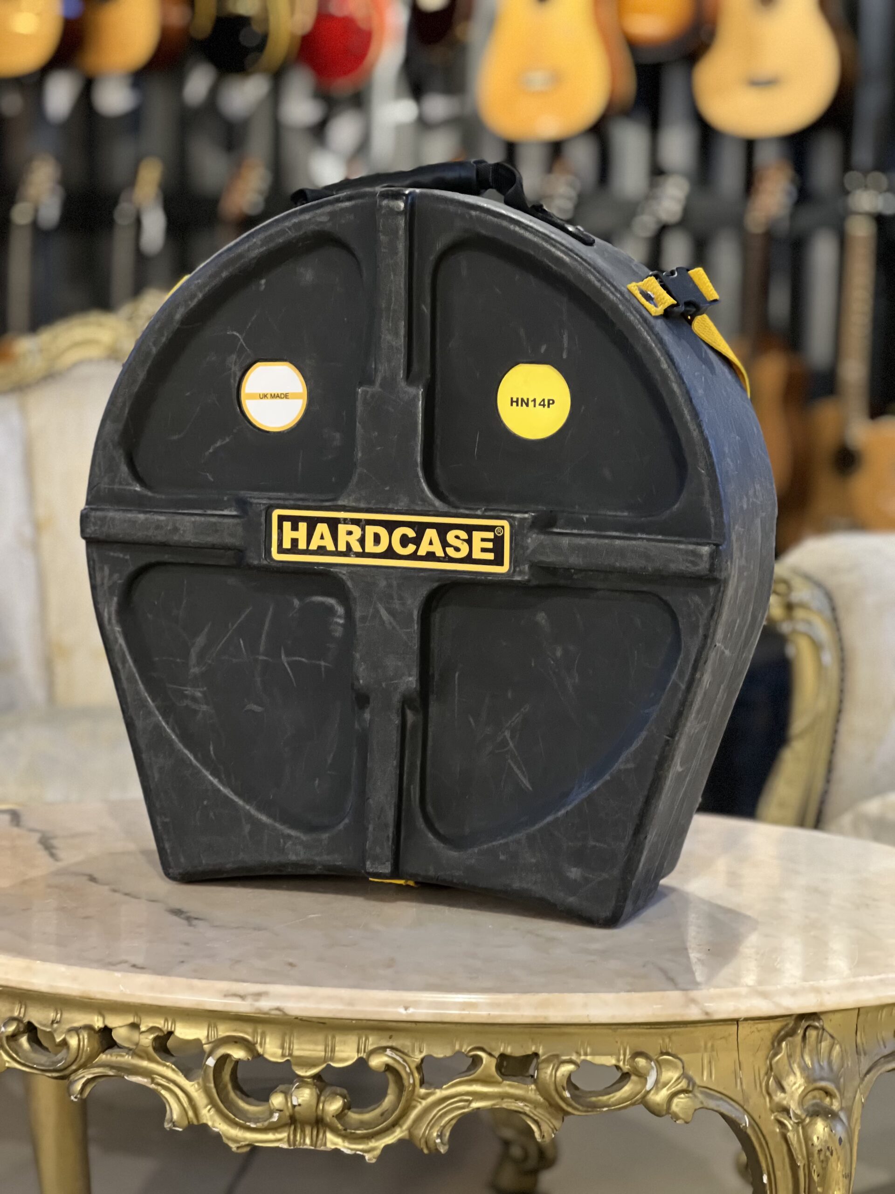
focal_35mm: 77
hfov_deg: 19.1
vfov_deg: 25.3
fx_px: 2654
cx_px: 448
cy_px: 597
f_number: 2.8
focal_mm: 9
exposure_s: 1/14
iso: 640
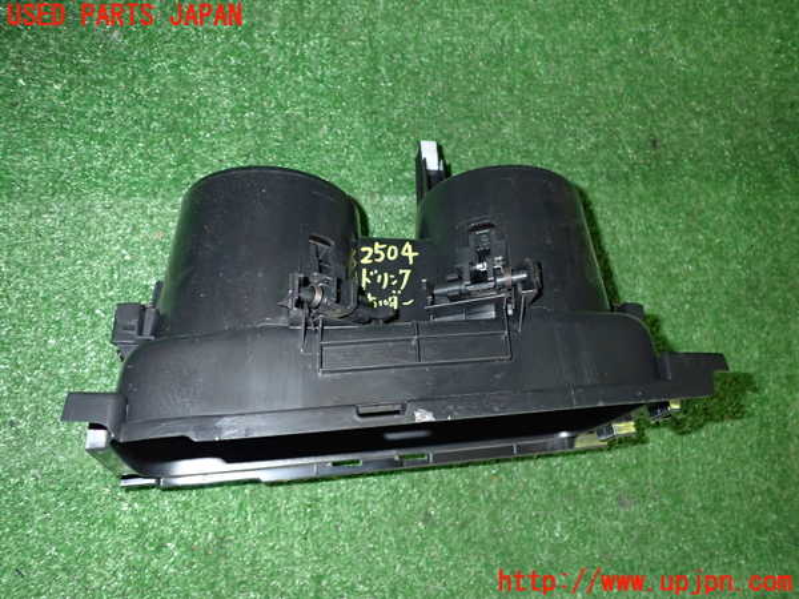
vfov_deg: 46.8
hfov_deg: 60.0
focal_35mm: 30
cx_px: 400
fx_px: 692
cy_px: 300
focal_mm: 5.4
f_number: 6.3
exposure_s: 1/30
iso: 640
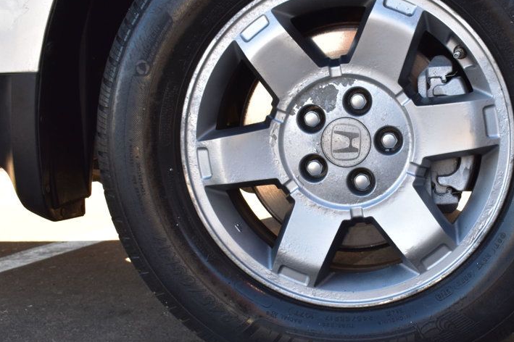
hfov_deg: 30.6
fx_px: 928
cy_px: 180
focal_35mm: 65
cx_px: 359
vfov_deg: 20.9
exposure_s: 1/100
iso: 400
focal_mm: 30
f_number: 9
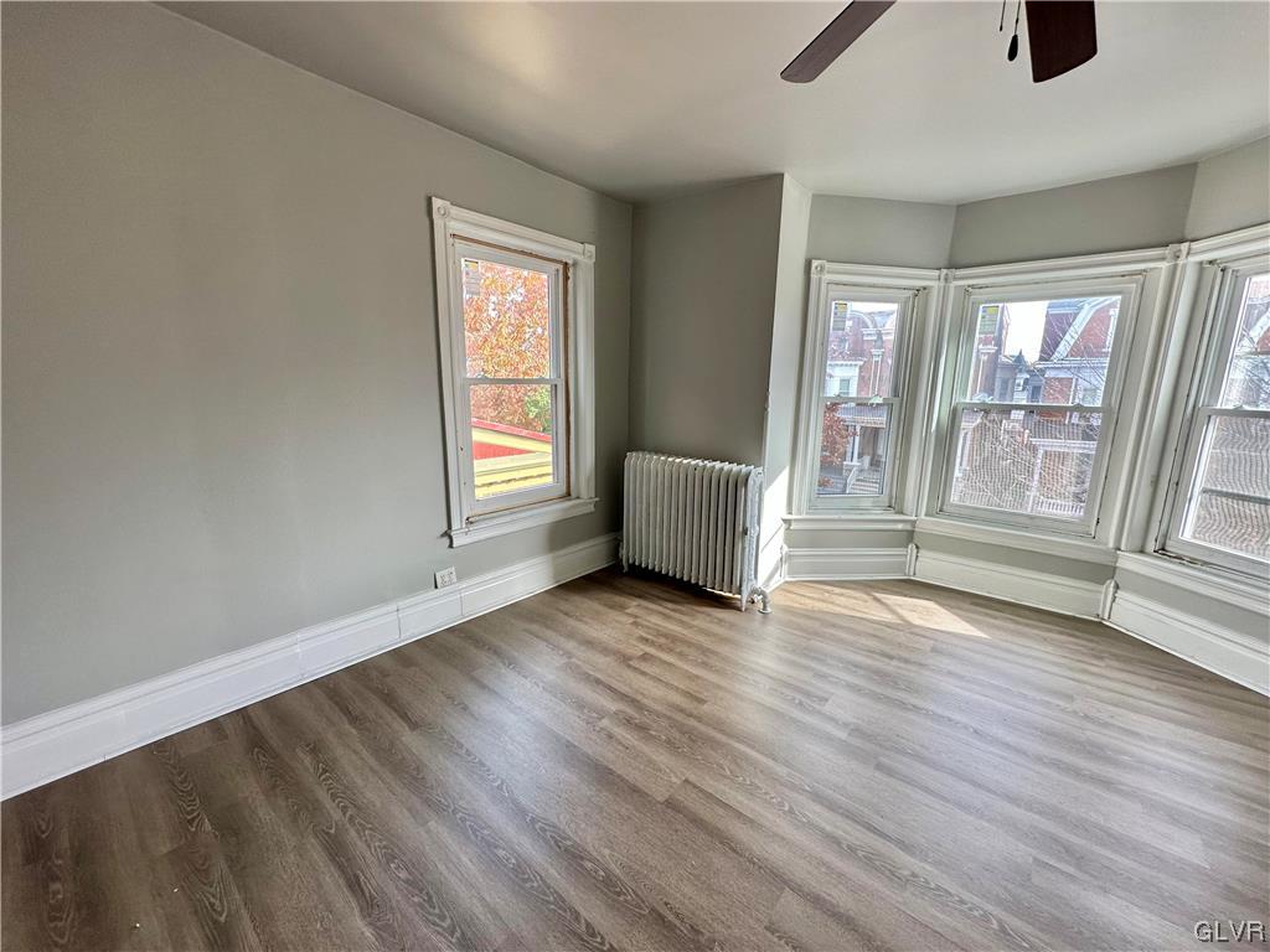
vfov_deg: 85.7
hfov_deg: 102.1
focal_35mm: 14
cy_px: 476
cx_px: 635
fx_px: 514
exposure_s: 1/99
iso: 64
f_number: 2.2
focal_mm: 2.22
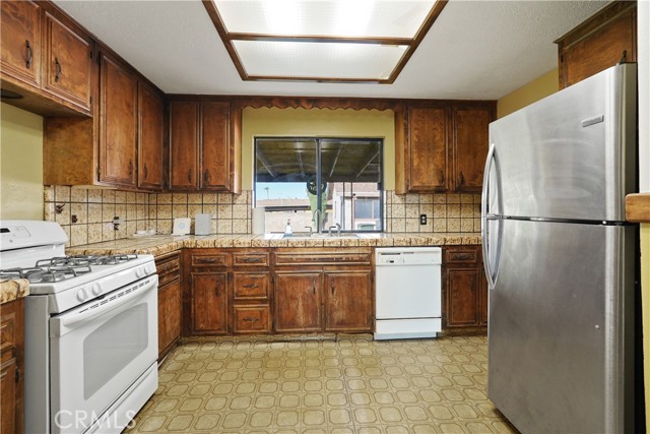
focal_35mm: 16
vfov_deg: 73.8
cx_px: 325
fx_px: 289
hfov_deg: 96.7
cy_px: 217
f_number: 4
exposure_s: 1/15
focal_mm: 16
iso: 250
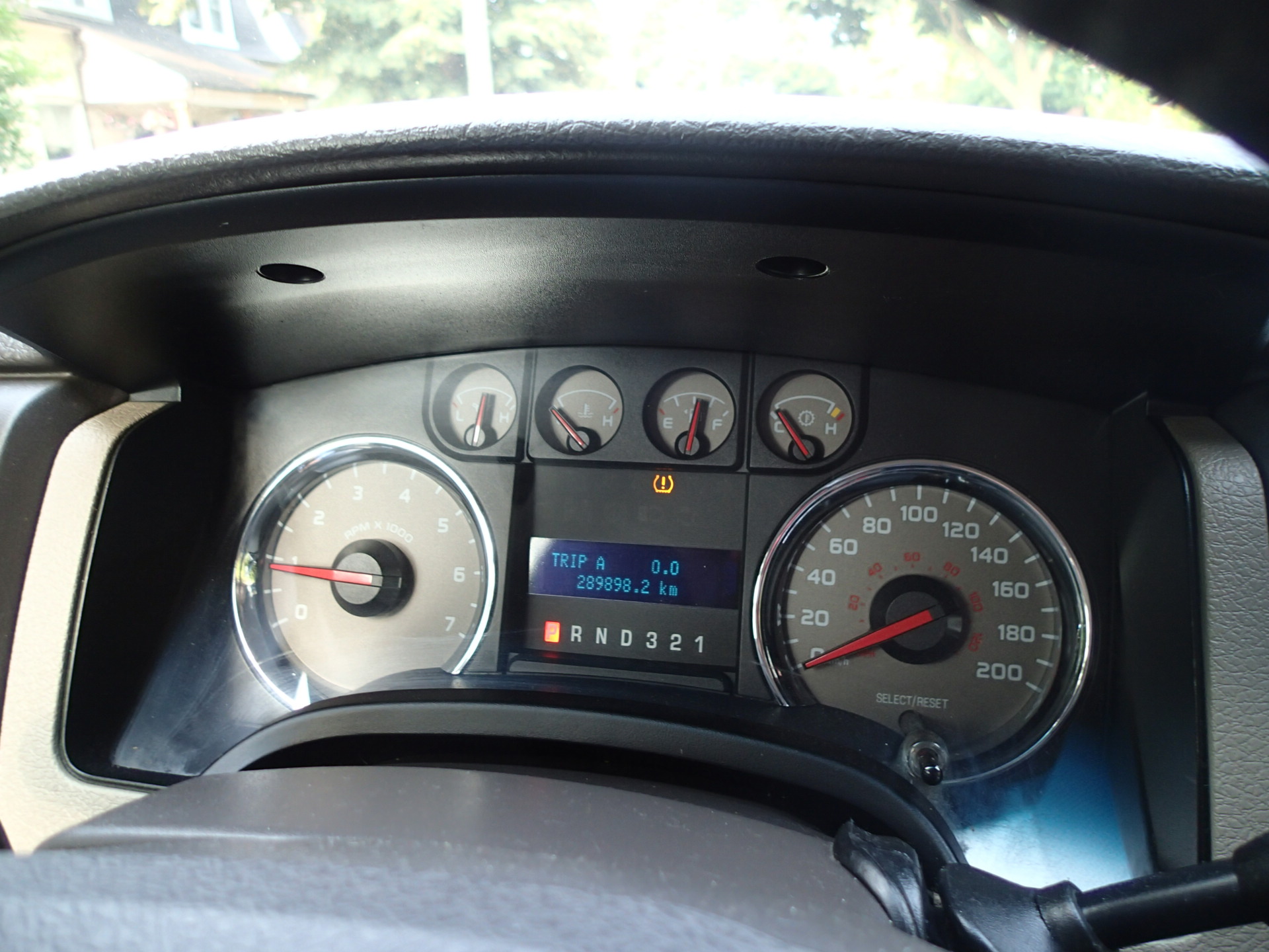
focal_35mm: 25
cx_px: 634
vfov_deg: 54.9
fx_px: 916
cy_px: 476
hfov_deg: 69.4
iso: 125
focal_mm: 4.5
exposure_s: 1/60
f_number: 2
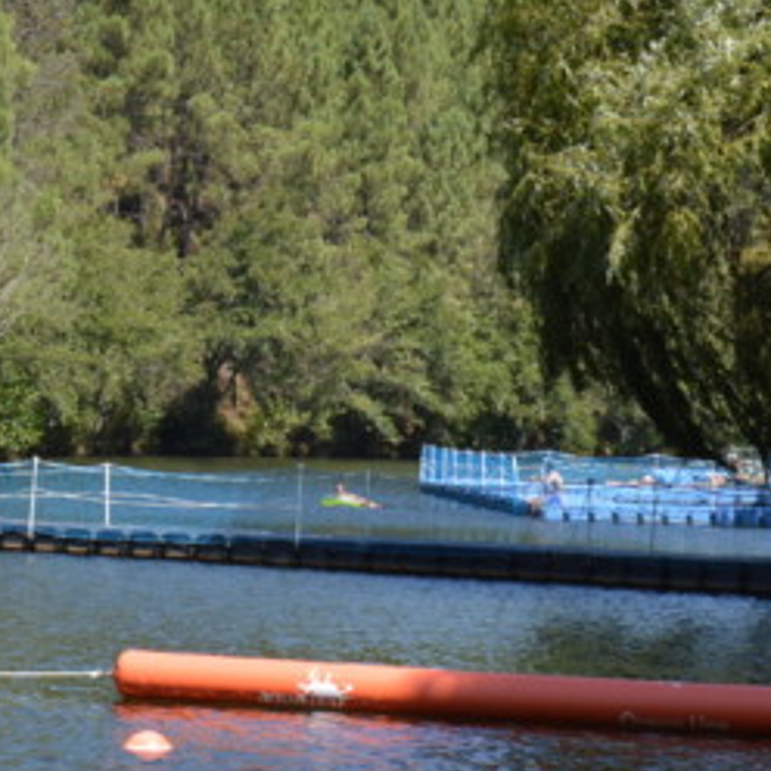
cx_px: 211
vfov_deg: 13.6
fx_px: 3225
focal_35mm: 128
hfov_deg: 13.6
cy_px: 316
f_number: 6.3
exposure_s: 1/160
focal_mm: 26
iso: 100
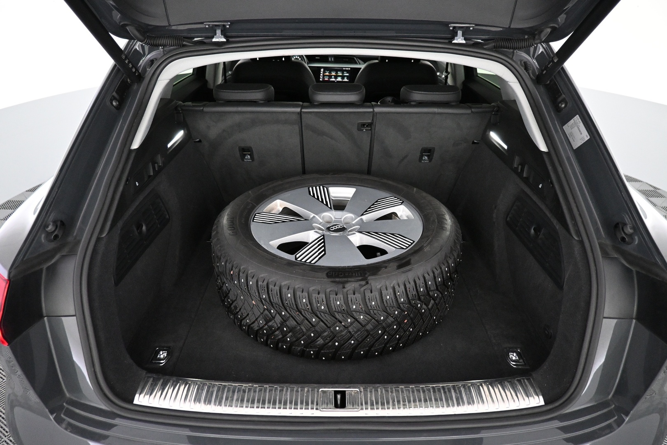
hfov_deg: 73.7
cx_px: 334
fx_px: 445
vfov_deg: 53.1
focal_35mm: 24
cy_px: 222
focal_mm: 16
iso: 4000
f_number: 3.5
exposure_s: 1/80
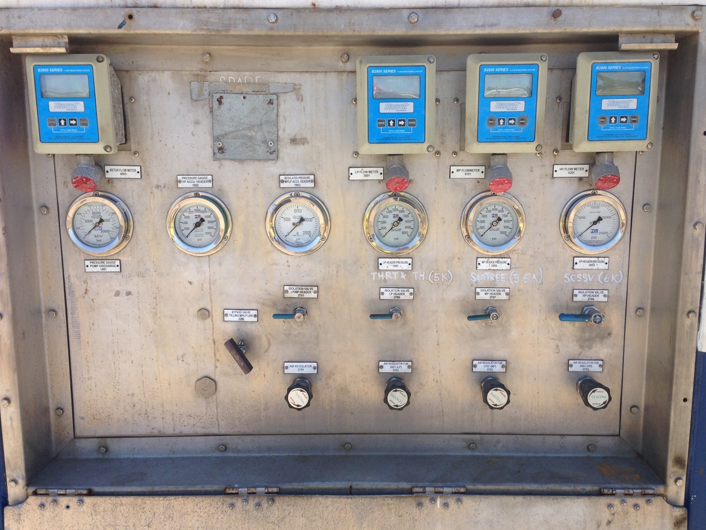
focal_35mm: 34
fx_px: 694
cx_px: 362
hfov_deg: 53.9
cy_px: 260
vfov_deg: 41.8
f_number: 2.4
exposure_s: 1/704
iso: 50
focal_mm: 4.12
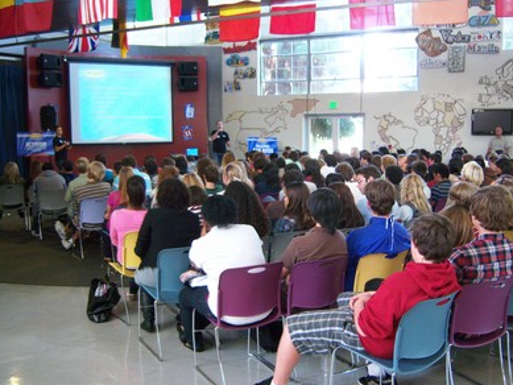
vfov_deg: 38.7
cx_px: 261
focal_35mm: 37
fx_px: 548
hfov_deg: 50.1
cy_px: 192
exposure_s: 1/10
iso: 160
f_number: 2.8
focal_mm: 7.5
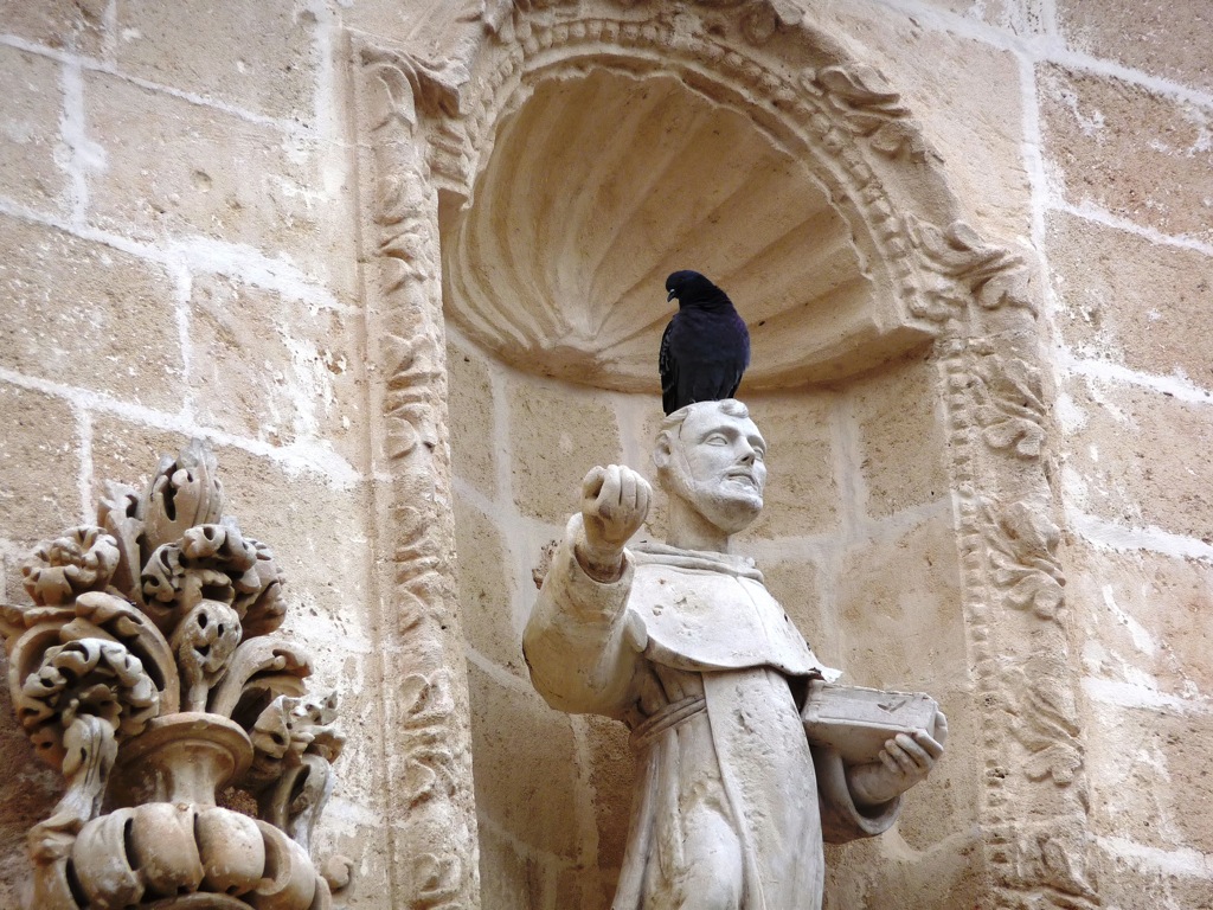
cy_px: 455
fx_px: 9812
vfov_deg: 5.3
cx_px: 606
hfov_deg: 7.1
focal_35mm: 280
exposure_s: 1/200
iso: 100
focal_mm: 47
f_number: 4.9
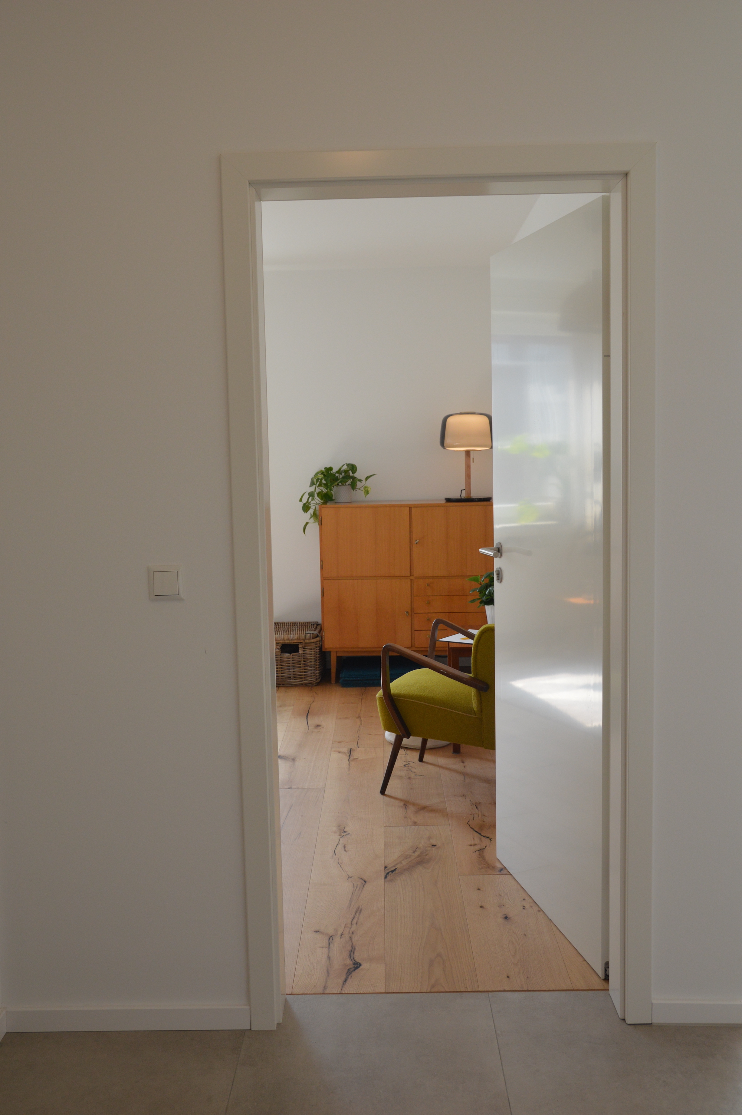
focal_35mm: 33
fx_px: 1022
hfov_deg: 39.9
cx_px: 371
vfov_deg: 57.3
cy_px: 558
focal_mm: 22
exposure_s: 1/125
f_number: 5.6
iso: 400
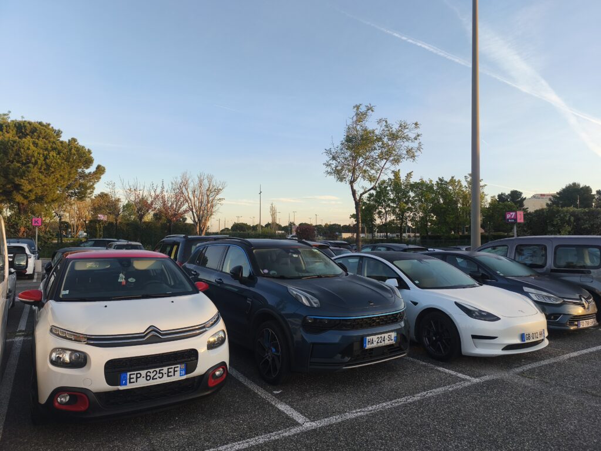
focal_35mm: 23
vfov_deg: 58.9
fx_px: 399
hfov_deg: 73.9
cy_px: 226
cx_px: 300
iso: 50
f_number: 1.65
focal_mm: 6.14
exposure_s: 1/138
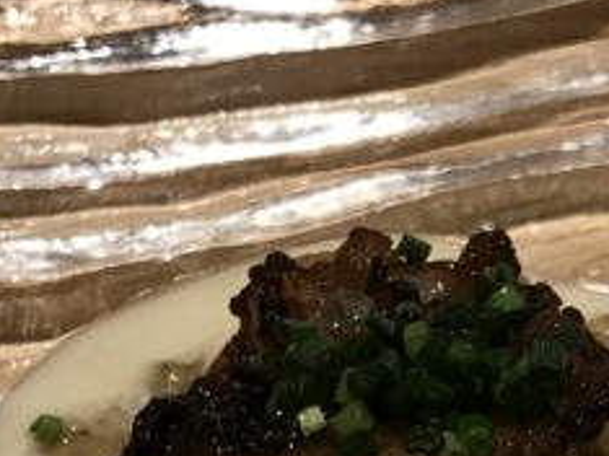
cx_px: 492
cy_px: 736
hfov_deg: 16.0
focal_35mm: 122
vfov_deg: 11.5
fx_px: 2145
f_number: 1.8
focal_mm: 3.99
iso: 32
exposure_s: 1/30
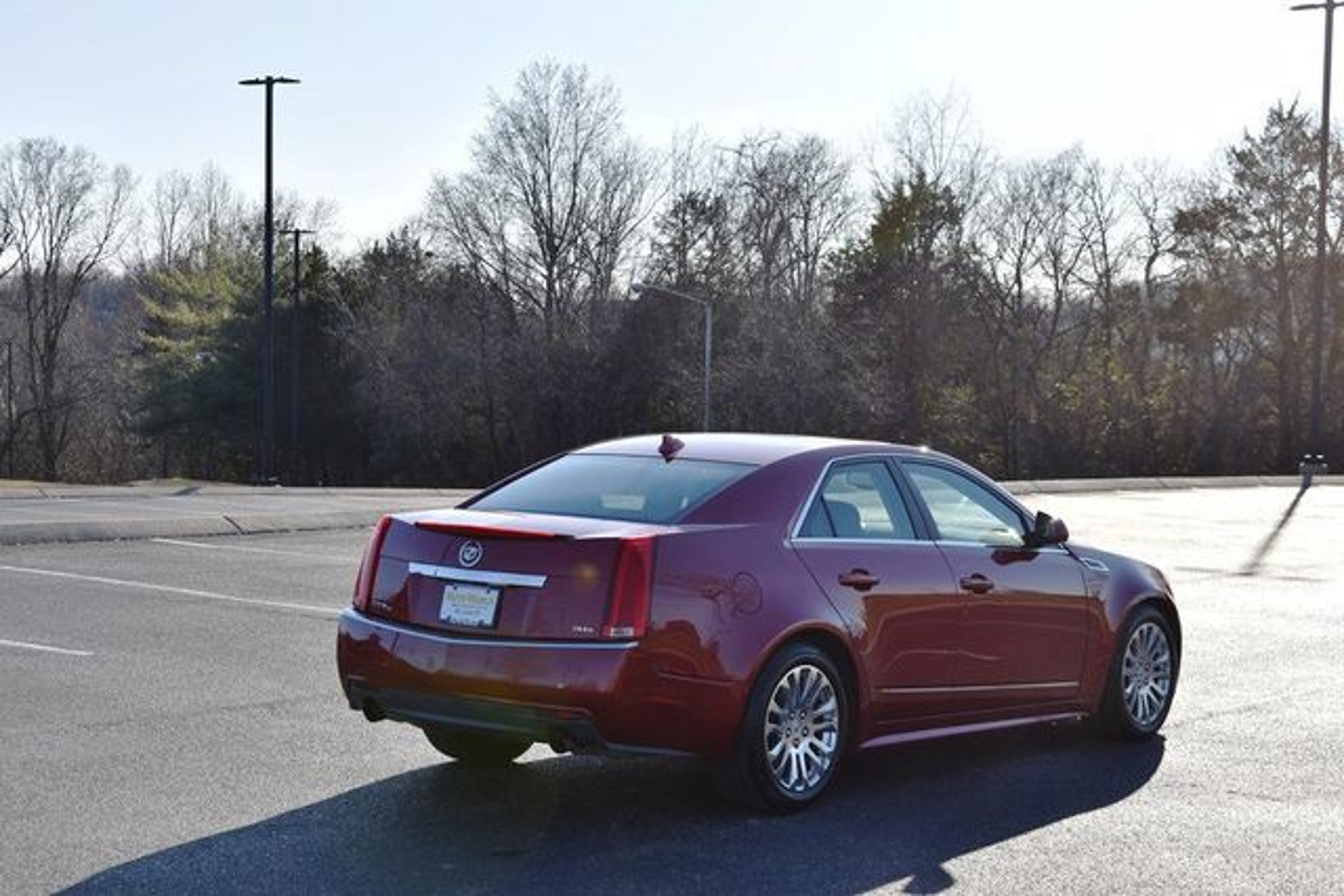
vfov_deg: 22.6
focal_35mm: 60
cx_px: 672
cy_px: 448
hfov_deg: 33.4
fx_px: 2240
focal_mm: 40
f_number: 8
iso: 100
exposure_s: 1/250
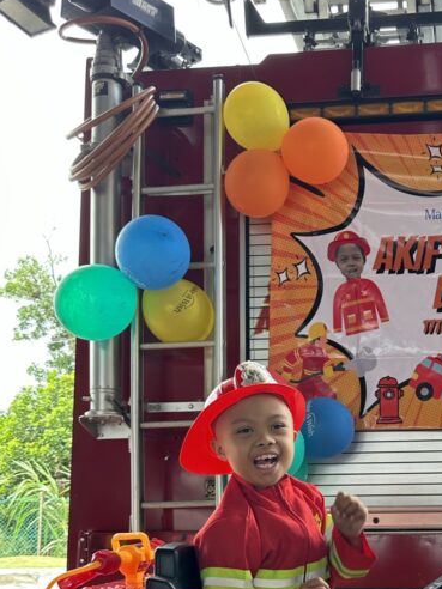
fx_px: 851
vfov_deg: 37.0
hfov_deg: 28.2
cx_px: 380
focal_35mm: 50
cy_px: 462
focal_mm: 6.86
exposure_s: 1/322
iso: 80
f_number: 1.78
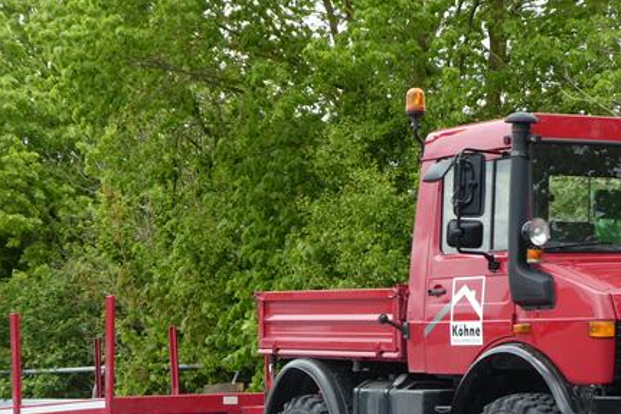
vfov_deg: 12.3
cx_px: 402
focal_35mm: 110
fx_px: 1897
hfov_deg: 18.6
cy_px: 405
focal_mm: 10.3
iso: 80
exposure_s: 1/160
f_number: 4.2
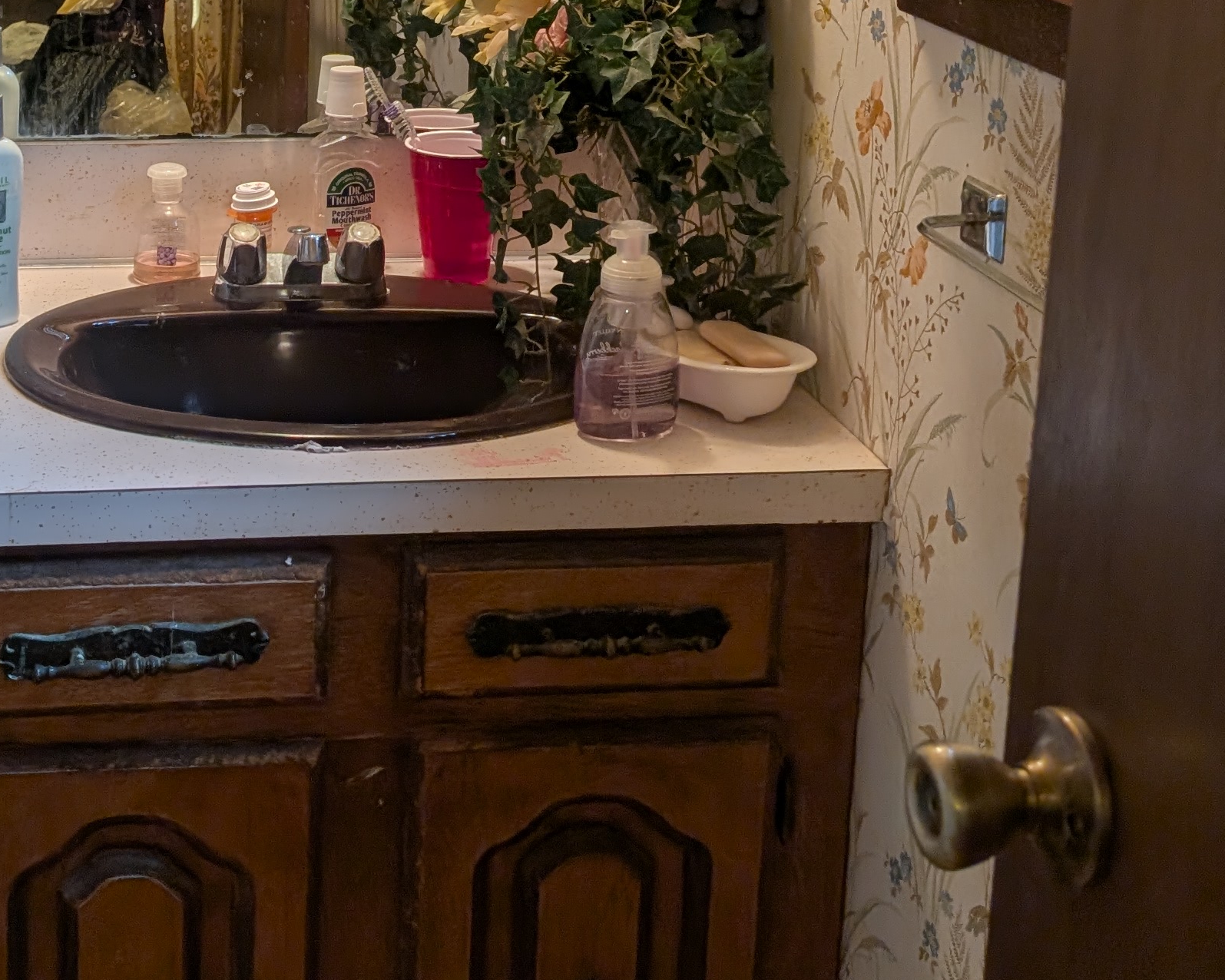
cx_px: 250
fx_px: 2175
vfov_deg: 24.8
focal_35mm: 60
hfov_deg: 30.7
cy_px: 135
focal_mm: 6.9
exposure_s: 1/24
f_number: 1.68
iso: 26
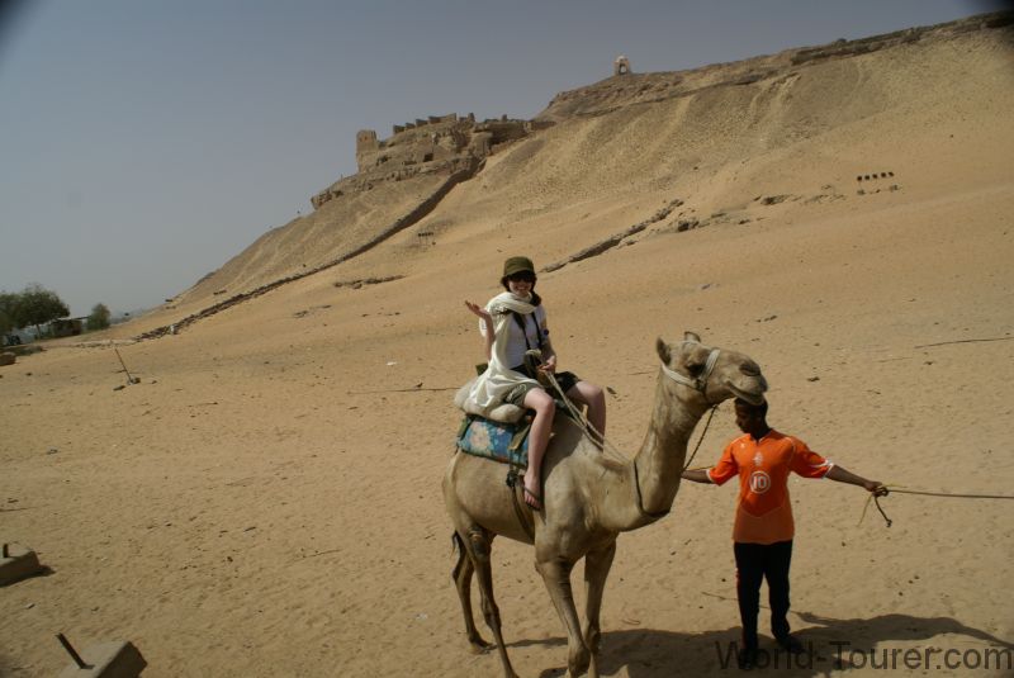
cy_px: 339
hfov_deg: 67.3
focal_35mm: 27
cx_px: 507
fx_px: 761
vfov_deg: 48.0
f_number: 10
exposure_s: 1/160
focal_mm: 18
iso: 100
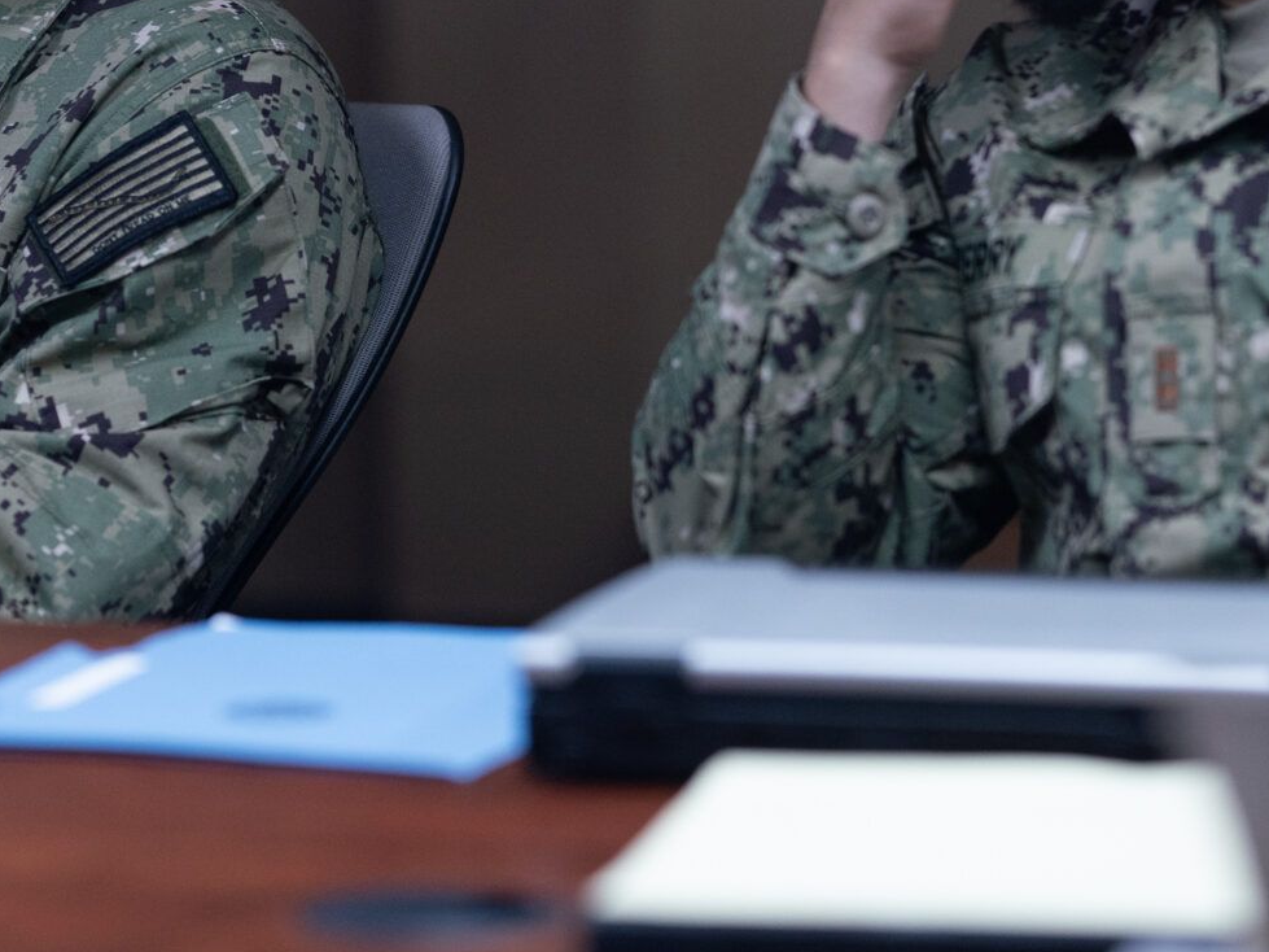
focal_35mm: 264
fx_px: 9677
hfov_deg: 7.5
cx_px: 617
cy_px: 140
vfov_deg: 5.6
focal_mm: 105
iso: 800
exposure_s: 1/200
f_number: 1.8
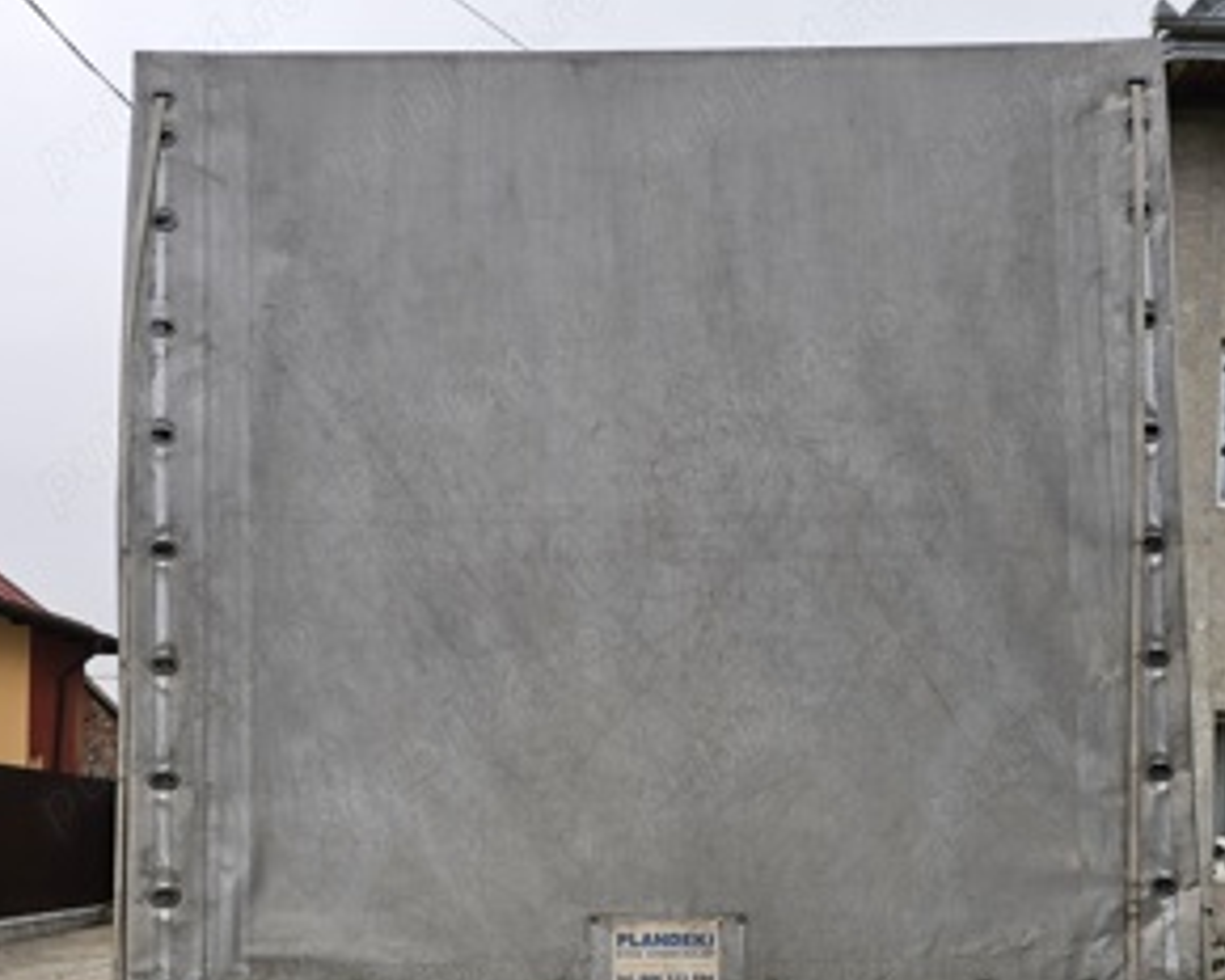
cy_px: 794
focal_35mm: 31
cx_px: 617
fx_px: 1124
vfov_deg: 44.6
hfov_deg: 57.2
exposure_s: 1/128
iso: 10
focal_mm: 6.3
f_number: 1.7
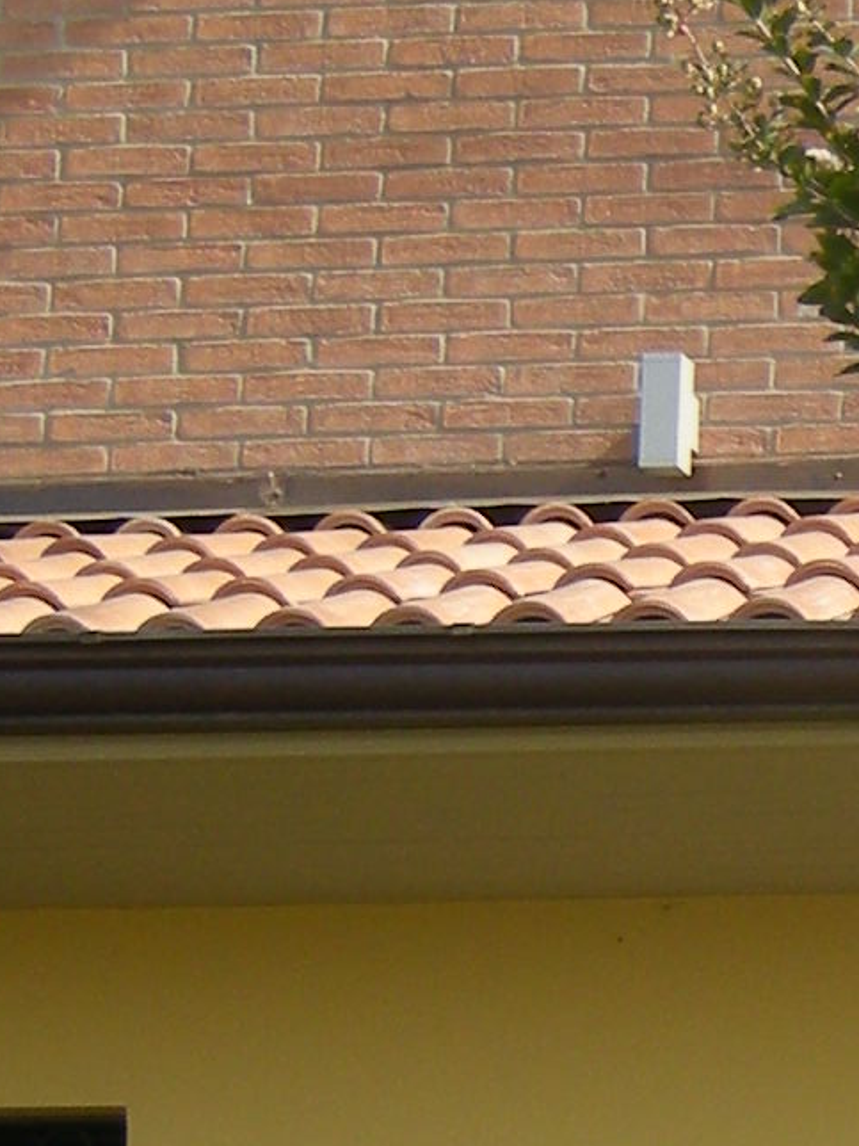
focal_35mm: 142
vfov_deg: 13.7
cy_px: 1103
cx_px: 1798
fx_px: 4698
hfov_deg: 9.6
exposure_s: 1/143
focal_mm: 4.7
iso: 64
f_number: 5.6
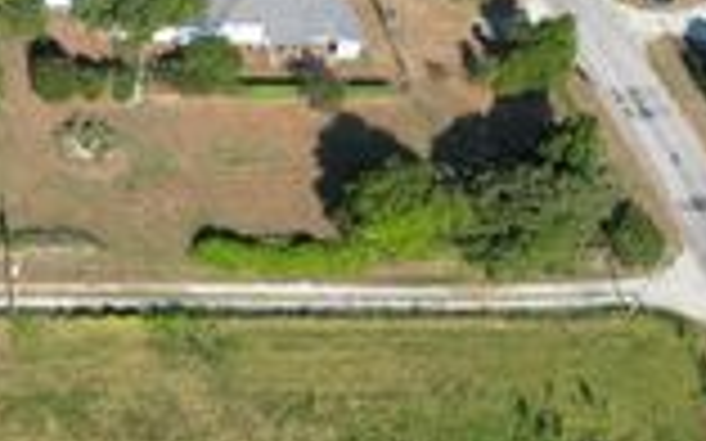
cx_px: -279
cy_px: -119
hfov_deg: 22.2
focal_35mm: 81
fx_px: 1558
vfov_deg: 15.4
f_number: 1.7
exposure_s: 1/1500
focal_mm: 6.72
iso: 100
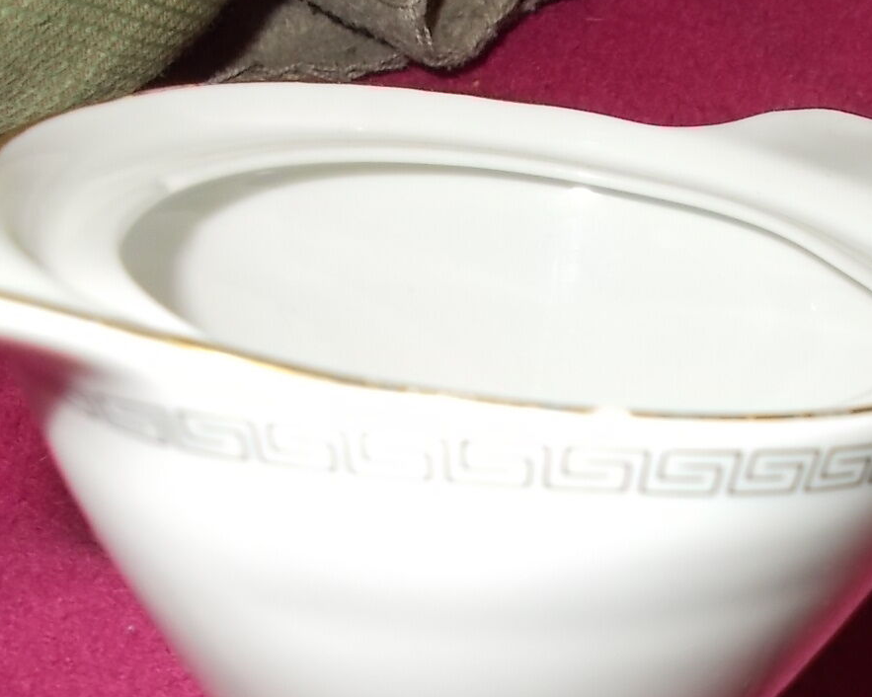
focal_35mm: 46
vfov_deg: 31.8
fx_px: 1187
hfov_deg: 39.5
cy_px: 564
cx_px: 630
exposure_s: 1/25
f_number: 3.2
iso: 200
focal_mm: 4.6
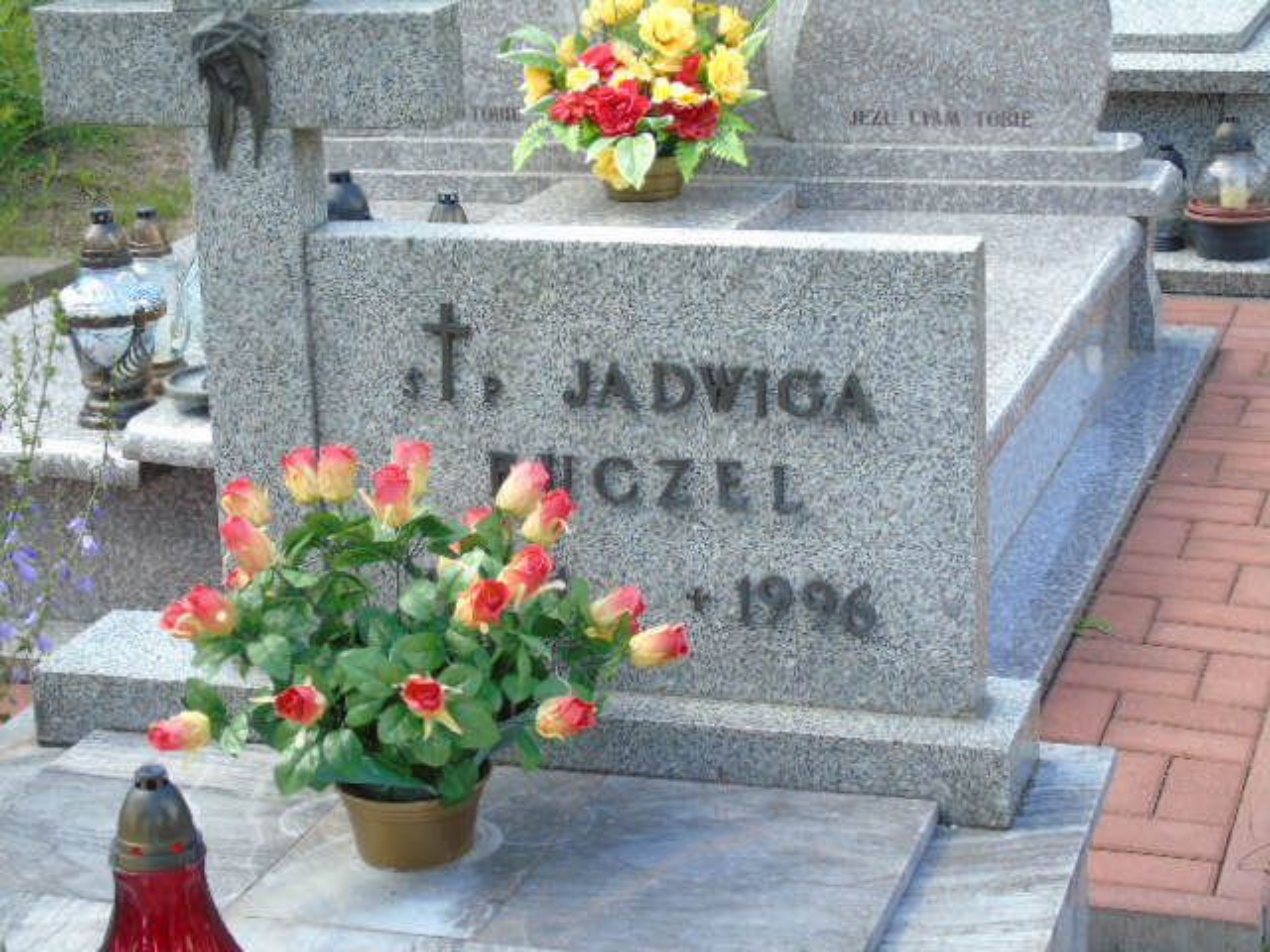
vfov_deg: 20.7
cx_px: 635
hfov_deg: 27.4
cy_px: 476
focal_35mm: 71
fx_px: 2605
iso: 80
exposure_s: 1/60
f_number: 4.7
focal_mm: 13
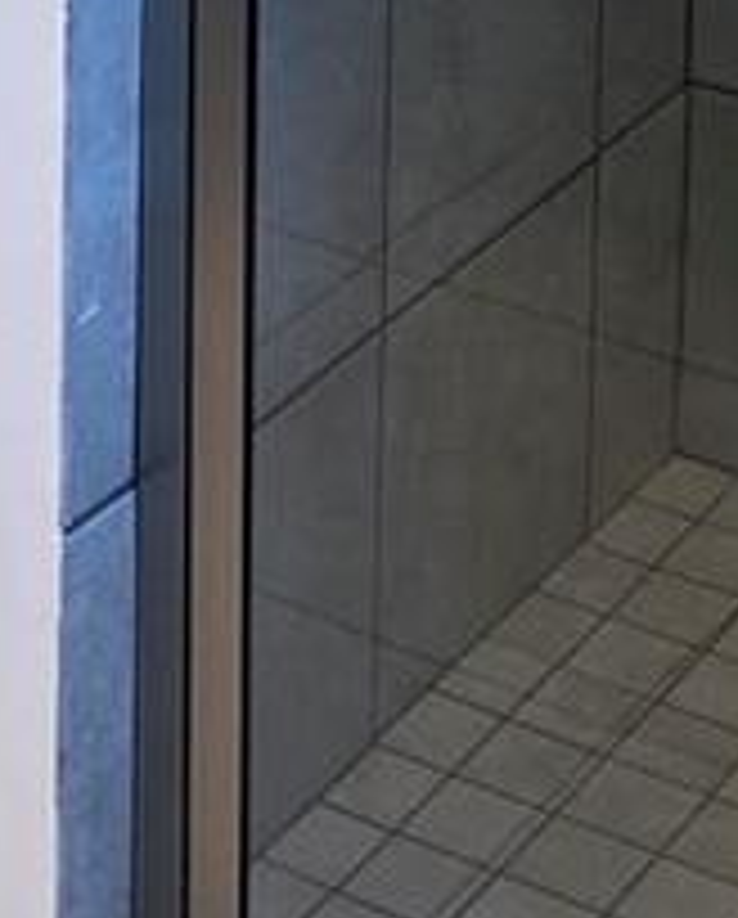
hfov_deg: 10.4
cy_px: -950
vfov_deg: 11.5
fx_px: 4056
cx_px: 225
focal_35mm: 149
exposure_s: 1/120
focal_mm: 4.25
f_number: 1.8
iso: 80
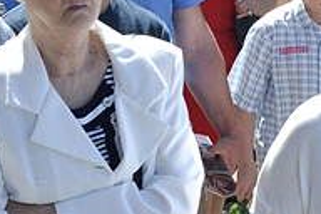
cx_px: 369
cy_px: 84
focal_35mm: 319
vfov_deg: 4.3
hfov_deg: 6.4
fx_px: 2844
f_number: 10
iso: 400
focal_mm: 48
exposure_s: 1/400
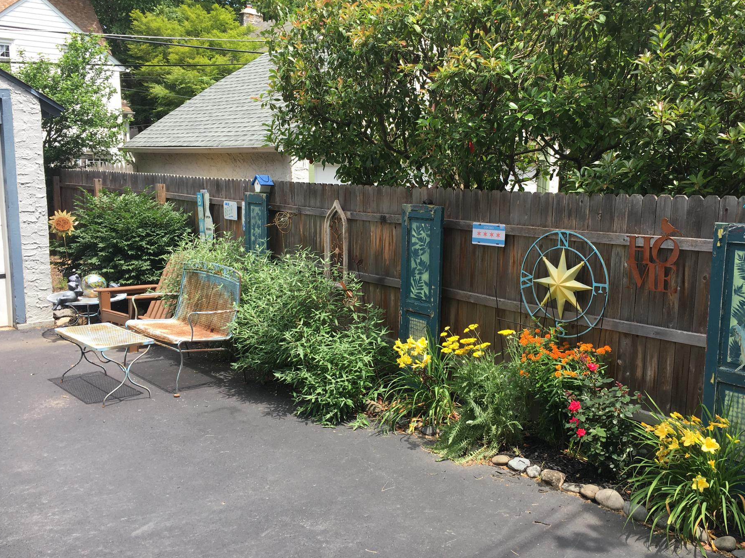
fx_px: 710
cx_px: 406
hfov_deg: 55.3
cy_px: 281
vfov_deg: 42.9
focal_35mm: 33
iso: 25
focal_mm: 4.15
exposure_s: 1/455
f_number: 2.2
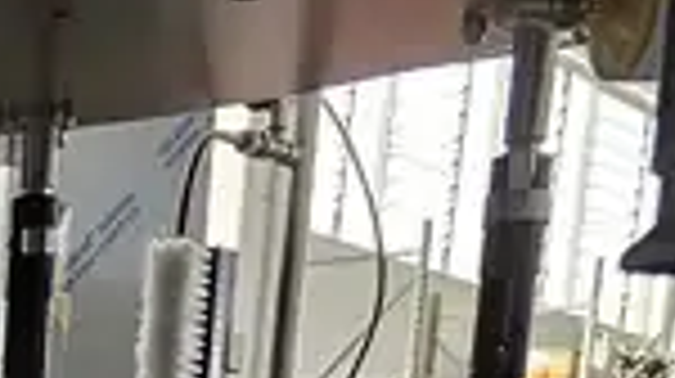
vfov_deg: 7.5
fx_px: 2396
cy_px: 1287
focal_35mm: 134
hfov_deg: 14.5
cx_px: -459
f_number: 1.7
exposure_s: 1/100
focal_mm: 6.3
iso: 125
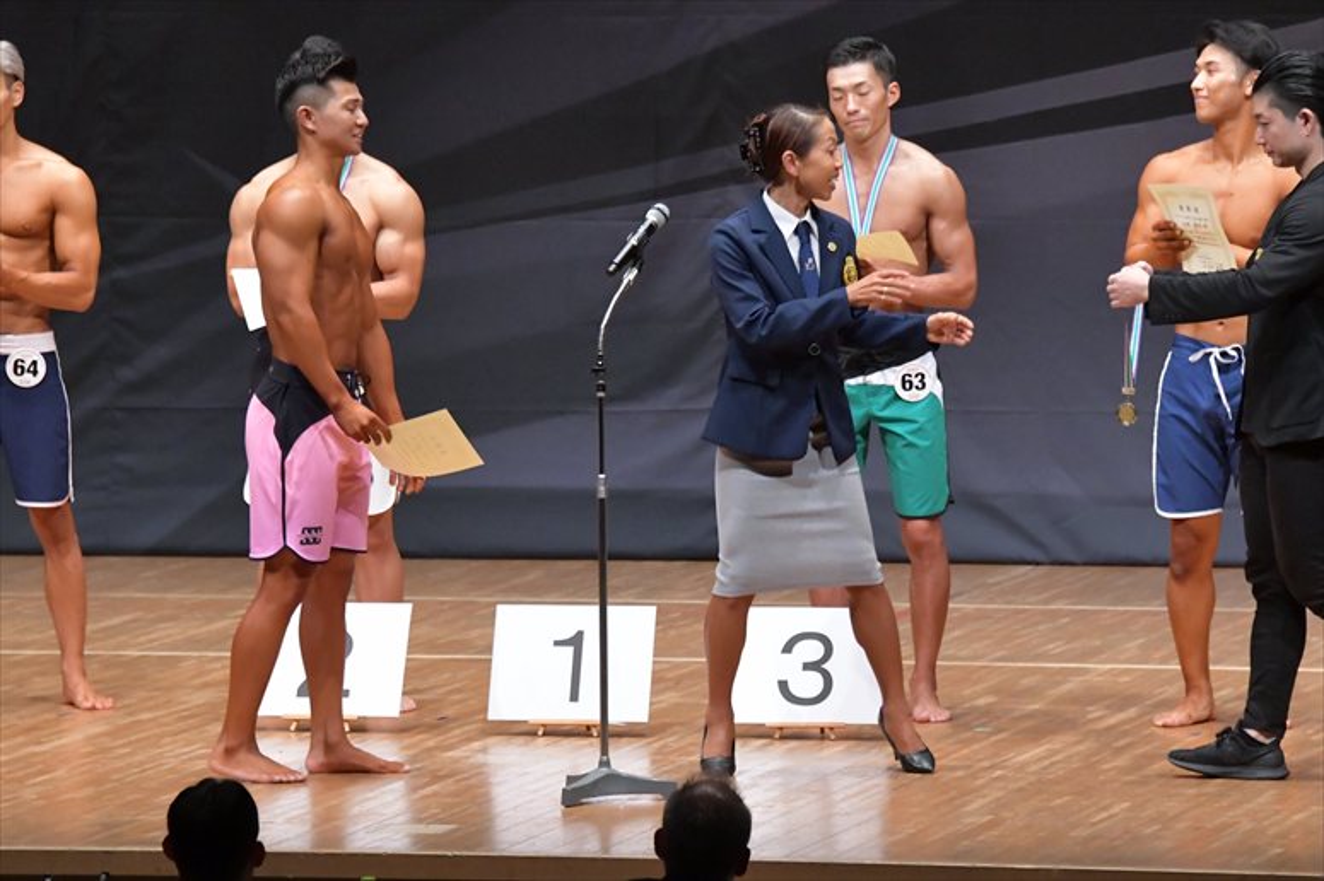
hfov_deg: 8.1
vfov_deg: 5.4
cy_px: 440
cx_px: 662
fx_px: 9374
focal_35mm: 255
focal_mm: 170
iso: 8000
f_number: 5.6
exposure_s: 1/400
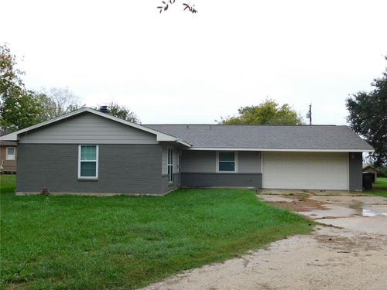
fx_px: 402
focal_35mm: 36
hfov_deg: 51.4
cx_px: 194
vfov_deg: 39.7
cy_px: 145
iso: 125
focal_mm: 6.3
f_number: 3.5
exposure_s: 1/125
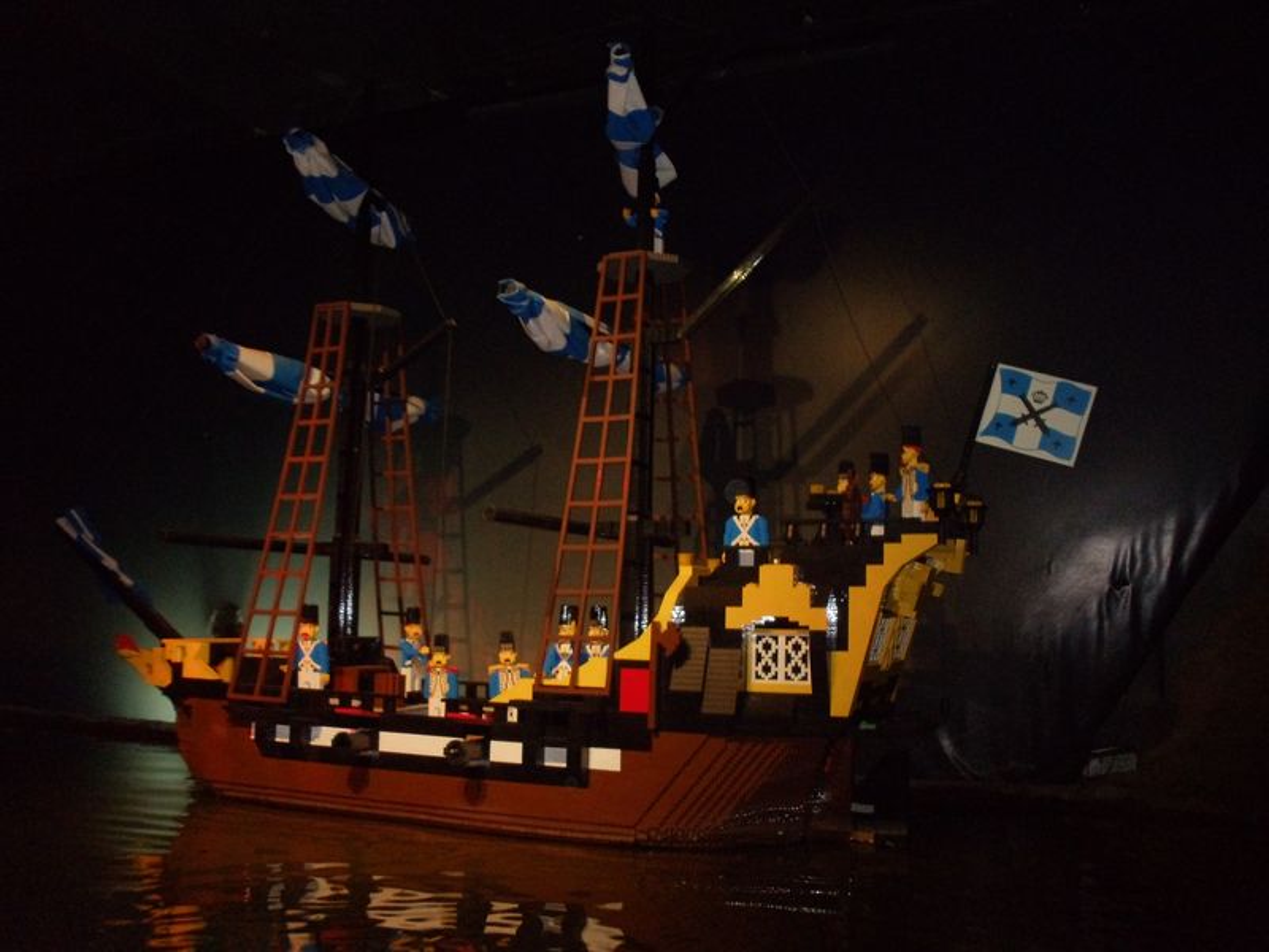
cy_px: 476
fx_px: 1613
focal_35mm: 44
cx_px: 634
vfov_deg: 32.9
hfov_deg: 42.9
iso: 400
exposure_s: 1/8
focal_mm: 6
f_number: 3.5
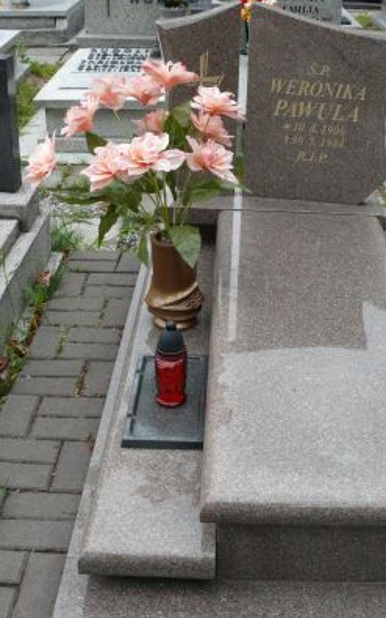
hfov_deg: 28.4
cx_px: 256
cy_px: 321
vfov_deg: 44.4
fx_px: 759
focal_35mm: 45
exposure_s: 1/200
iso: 100
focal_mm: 7.4
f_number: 4
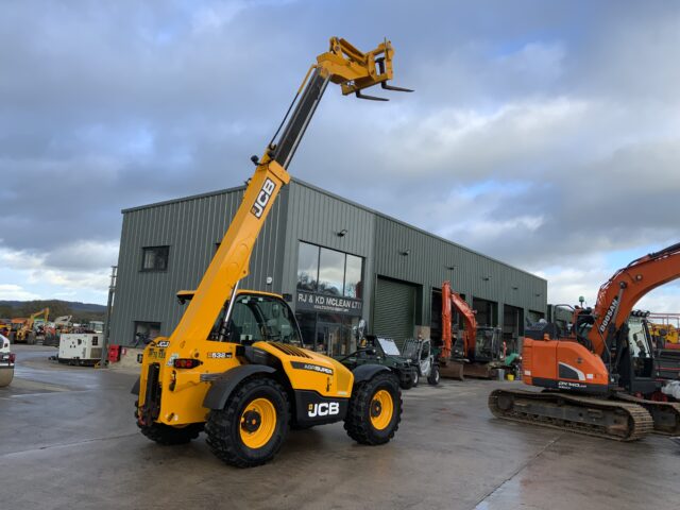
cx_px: 340
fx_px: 570
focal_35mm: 29
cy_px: 255
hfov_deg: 61.7
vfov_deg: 48.2
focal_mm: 3
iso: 16
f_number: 1.8
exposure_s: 1/657
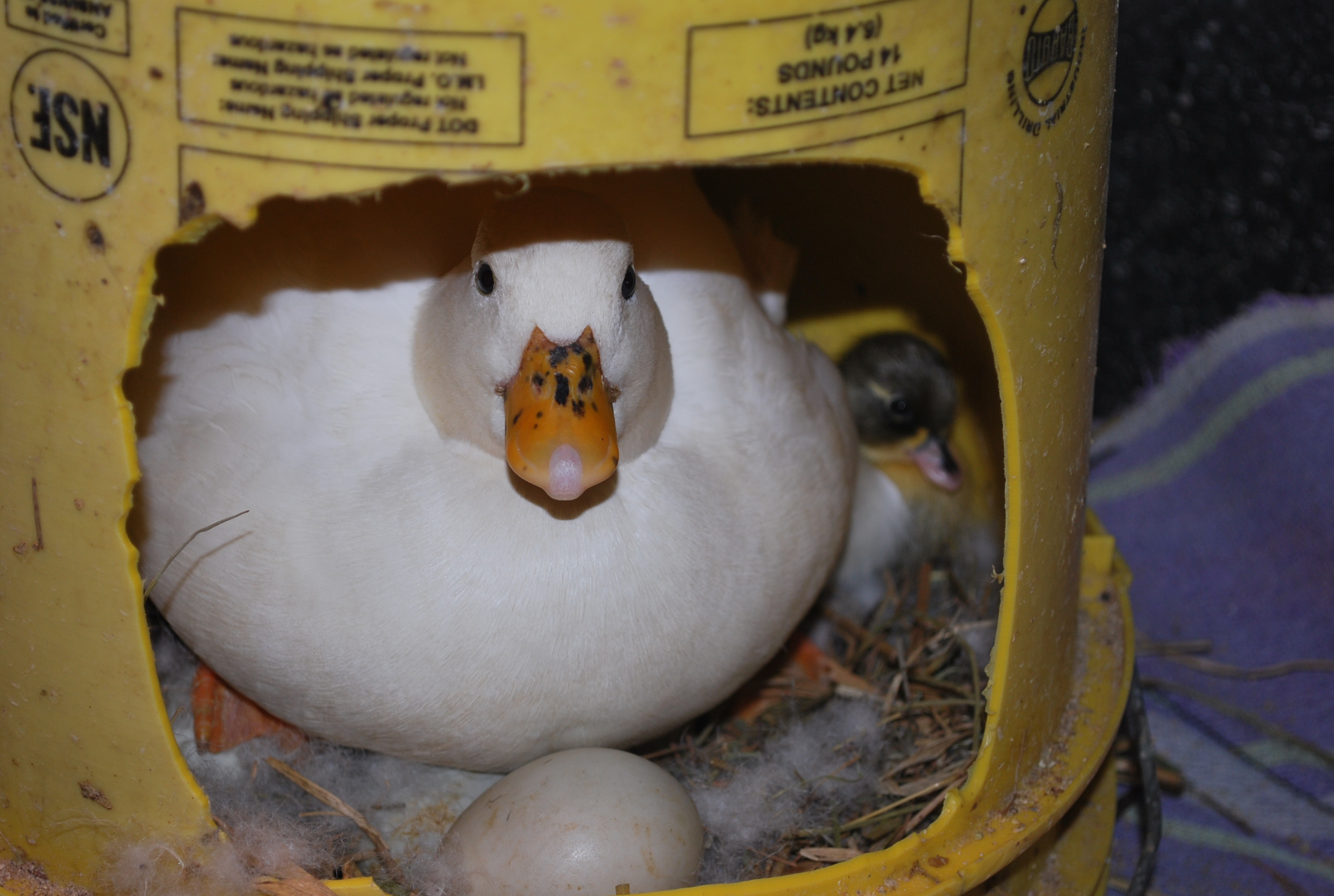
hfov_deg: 24.6
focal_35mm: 82
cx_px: 667
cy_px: 448
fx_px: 3063
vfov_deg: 16.6
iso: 200
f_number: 5.6
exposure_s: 1/60
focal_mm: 55
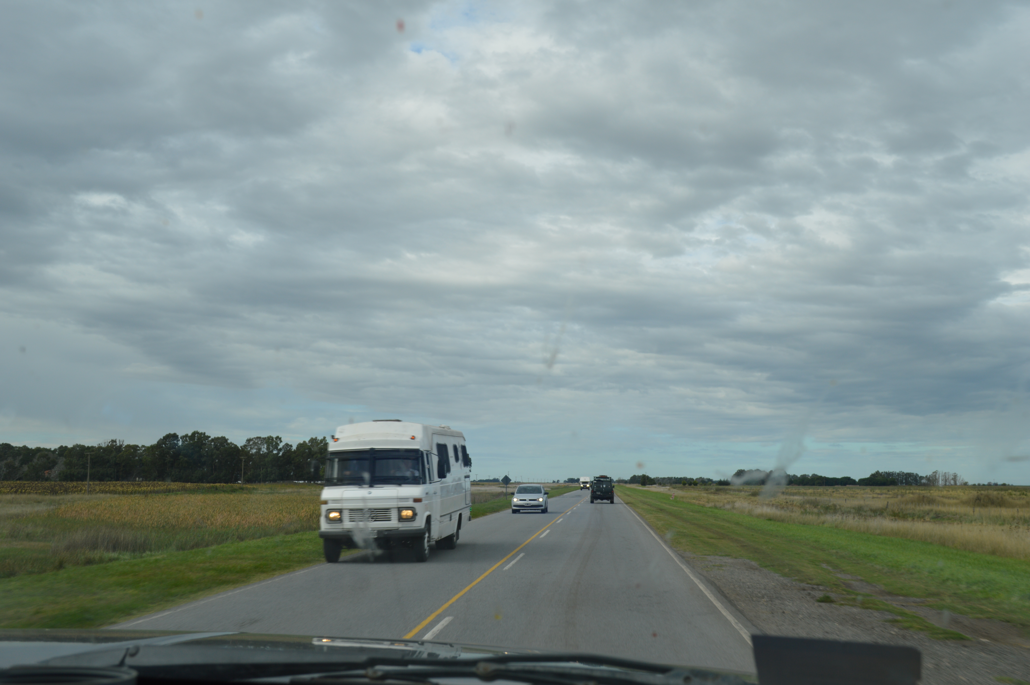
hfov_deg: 49.6
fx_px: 1115
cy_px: 342
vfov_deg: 34.1
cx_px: 515
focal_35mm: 39
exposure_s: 1/200
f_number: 7.1
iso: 100
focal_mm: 26
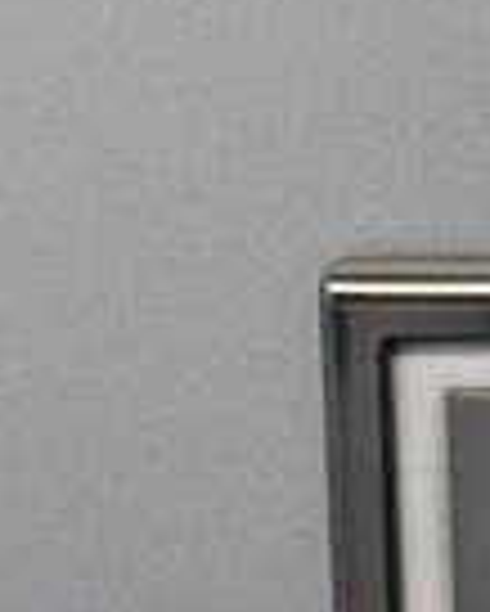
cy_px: 608
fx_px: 5758
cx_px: 895
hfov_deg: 4.8
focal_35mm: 318
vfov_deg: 6.1
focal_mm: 36
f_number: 4.8
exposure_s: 1/200
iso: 800
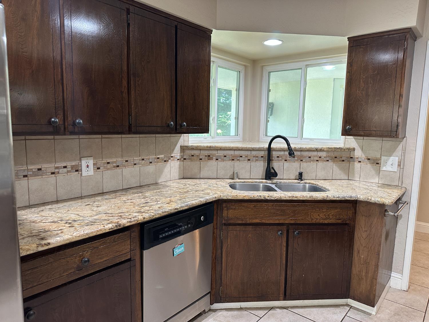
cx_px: 214
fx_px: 297
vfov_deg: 56.8
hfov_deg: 71.6
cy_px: 161
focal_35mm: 24
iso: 200
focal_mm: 6.86
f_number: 1.78
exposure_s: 1/60
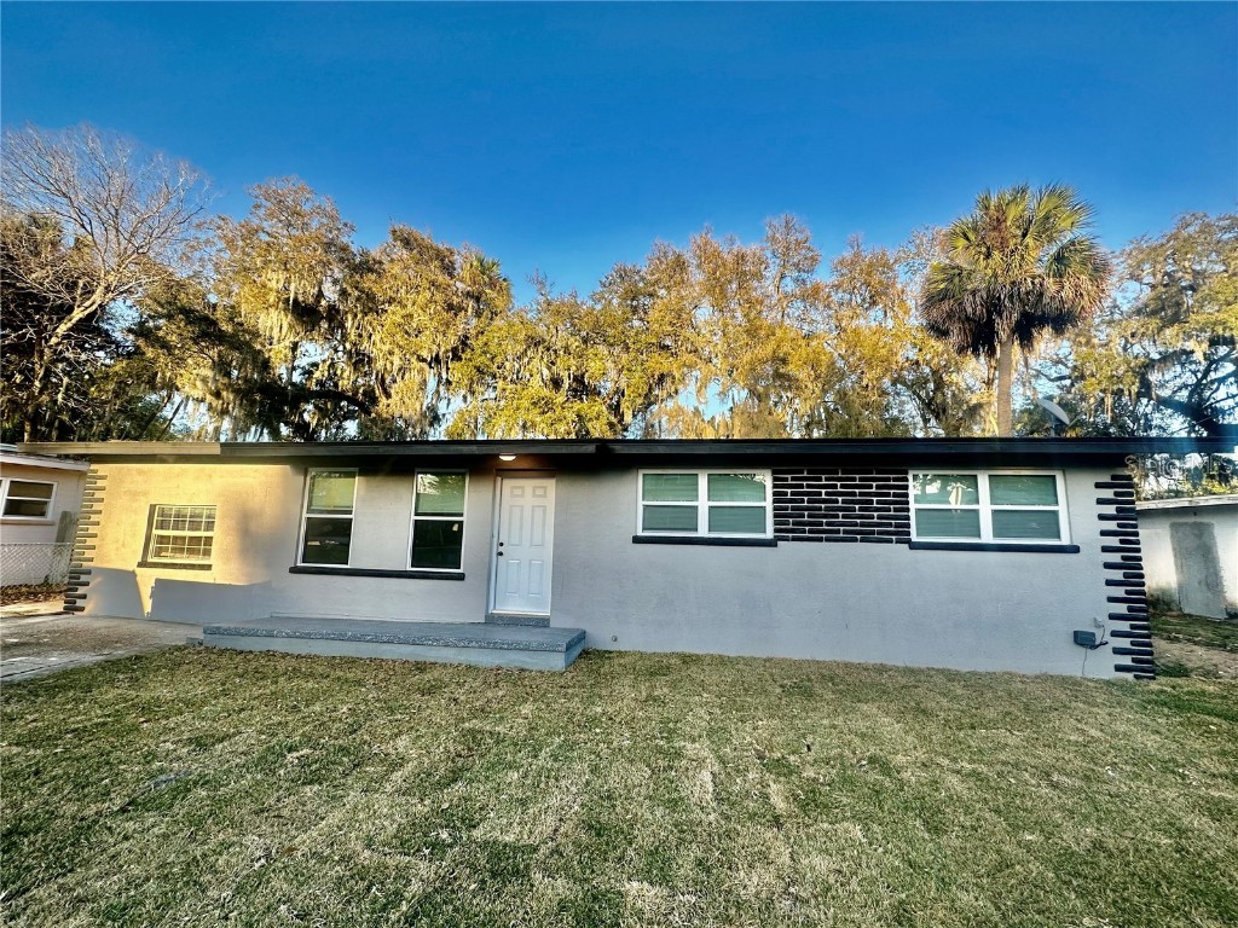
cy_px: 464
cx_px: 619
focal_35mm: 14
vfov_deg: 85.7
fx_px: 501
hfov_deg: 102.1
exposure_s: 1/351
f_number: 2.2
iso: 40
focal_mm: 2.22
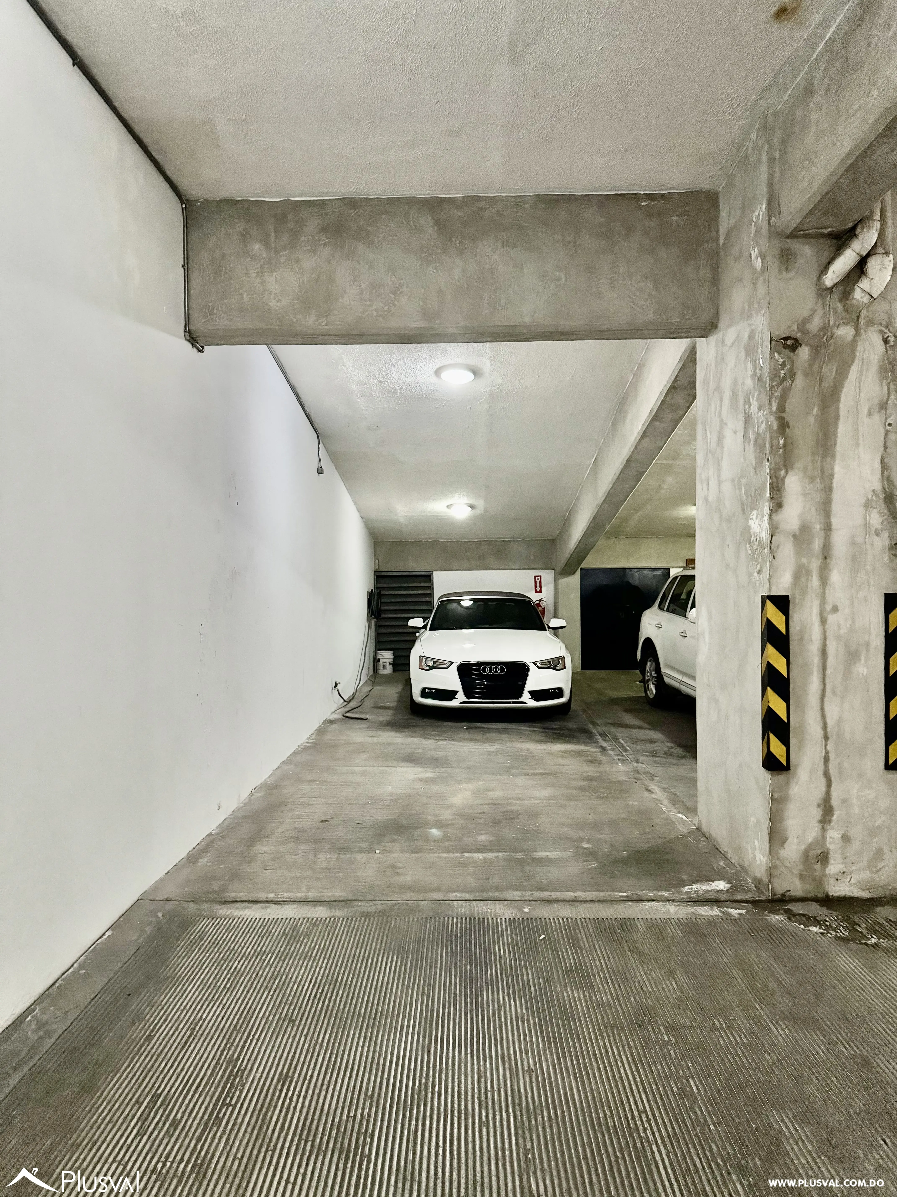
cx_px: 448
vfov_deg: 71.6
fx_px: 829
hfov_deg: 56.8
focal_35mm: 24
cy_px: 598
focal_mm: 6.76
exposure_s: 1/30
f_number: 1.78
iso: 1000
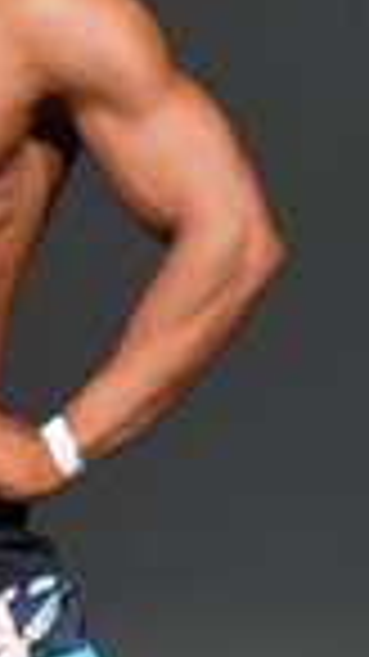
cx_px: -979
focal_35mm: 1753
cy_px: 756
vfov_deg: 1.2
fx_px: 30528
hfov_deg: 0.7
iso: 4000
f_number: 5.6
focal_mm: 210
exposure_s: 1/400
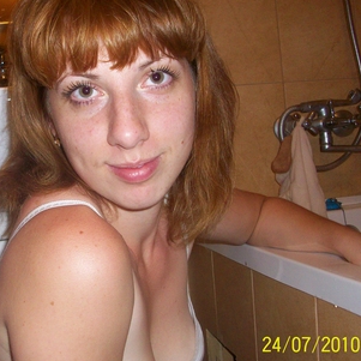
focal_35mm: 45
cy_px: 191
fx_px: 531
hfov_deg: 37.1
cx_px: 118
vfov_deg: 37.5
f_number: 2.8
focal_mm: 5.7
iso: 160
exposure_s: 1/60
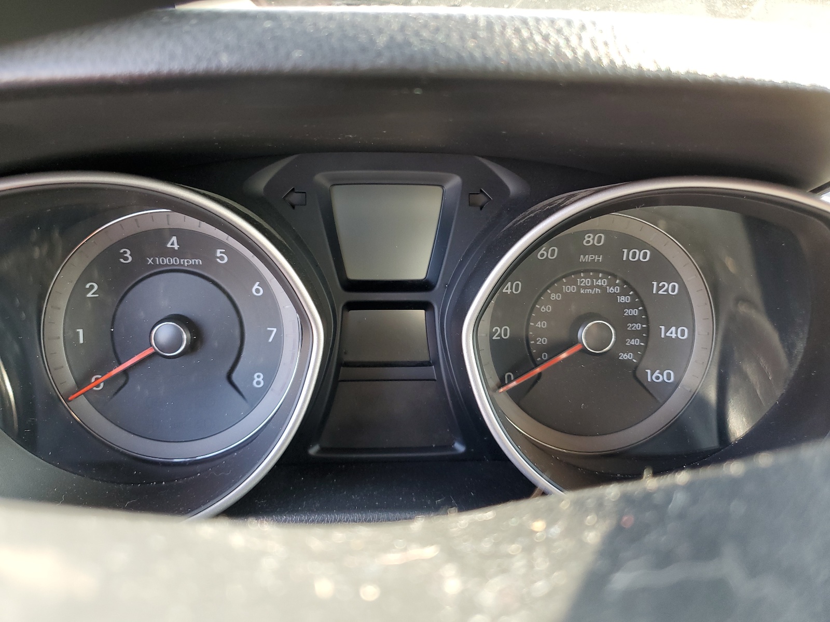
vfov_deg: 53.1
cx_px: 415
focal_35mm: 26
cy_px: 311
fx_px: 623
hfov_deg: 67.3
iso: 66
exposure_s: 1/60.2
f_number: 1.5
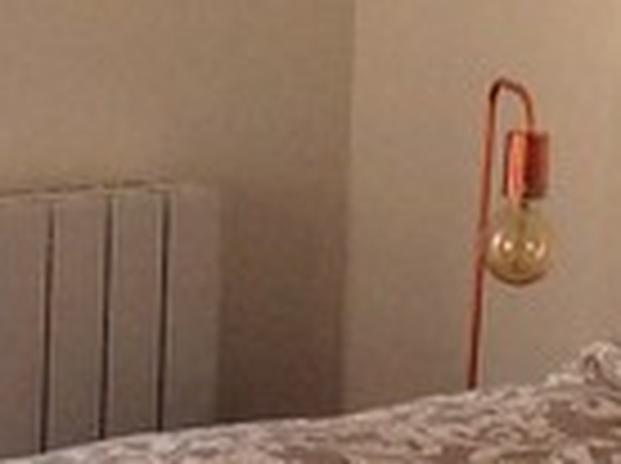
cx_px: 32
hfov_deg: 8.3
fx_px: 4262
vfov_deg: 6.2
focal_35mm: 238
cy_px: -128
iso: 32
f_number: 2.4
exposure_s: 1/117
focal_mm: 3.3
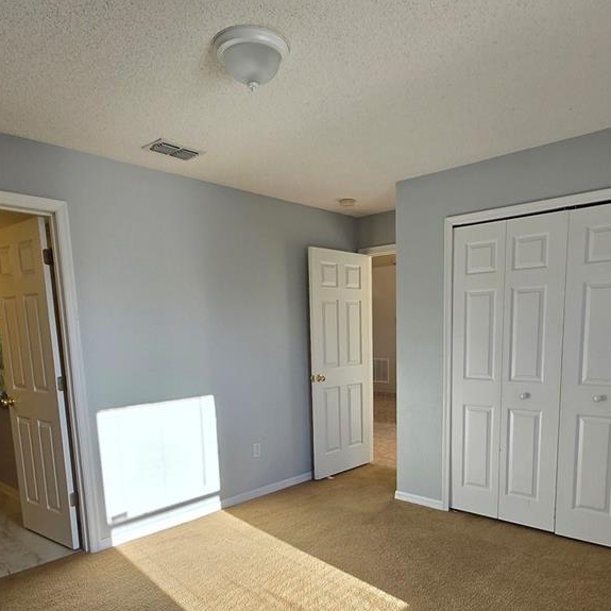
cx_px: 338
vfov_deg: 63.3
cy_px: 410
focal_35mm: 24
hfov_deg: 64.9
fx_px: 479
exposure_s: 1/135
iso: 25
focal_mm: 1.7
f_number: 2.2
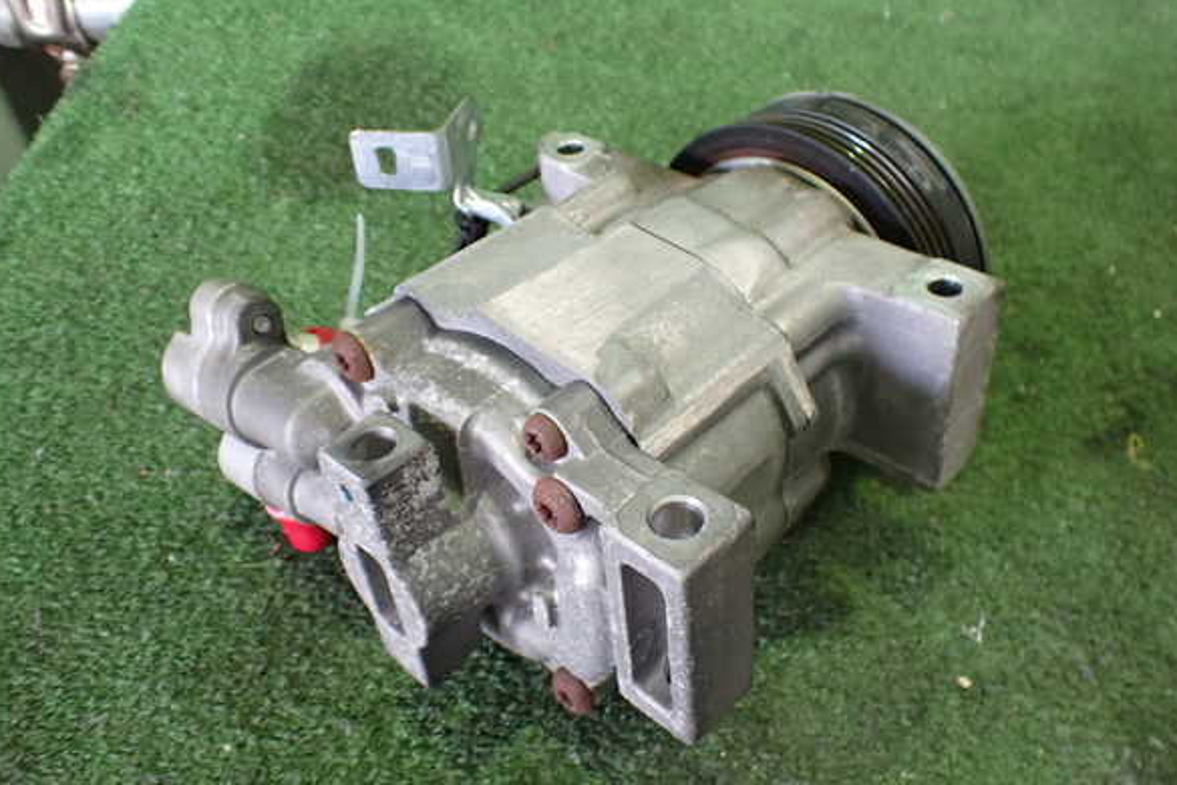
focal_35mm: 32
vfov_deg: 41.1
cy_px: 401
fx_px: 1046
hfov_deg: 58.7
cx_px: 581
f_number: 2.3
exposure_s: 1/80
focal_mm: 5.4
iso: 800
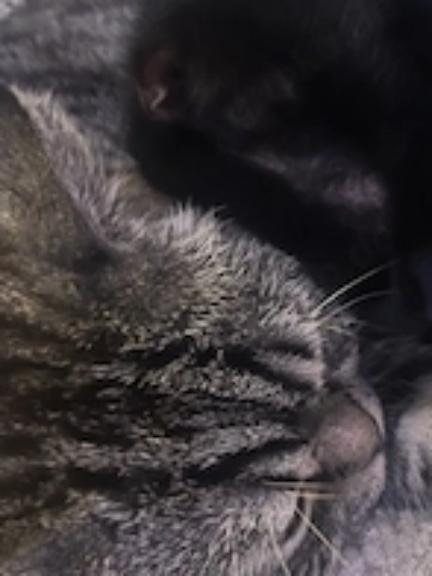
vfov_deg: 36.1
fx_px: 882
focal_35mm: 53
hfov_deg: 26.8
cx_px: 373
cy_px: 320
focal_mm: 5.7
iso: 640
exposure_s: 1/14
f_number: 1.5
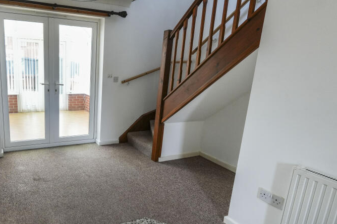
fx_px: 215
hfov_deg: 71.7
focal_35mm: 23
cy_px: 113
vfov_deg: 55.1
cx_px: 91
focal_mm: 10
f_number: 4
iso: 500
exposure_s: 1/160
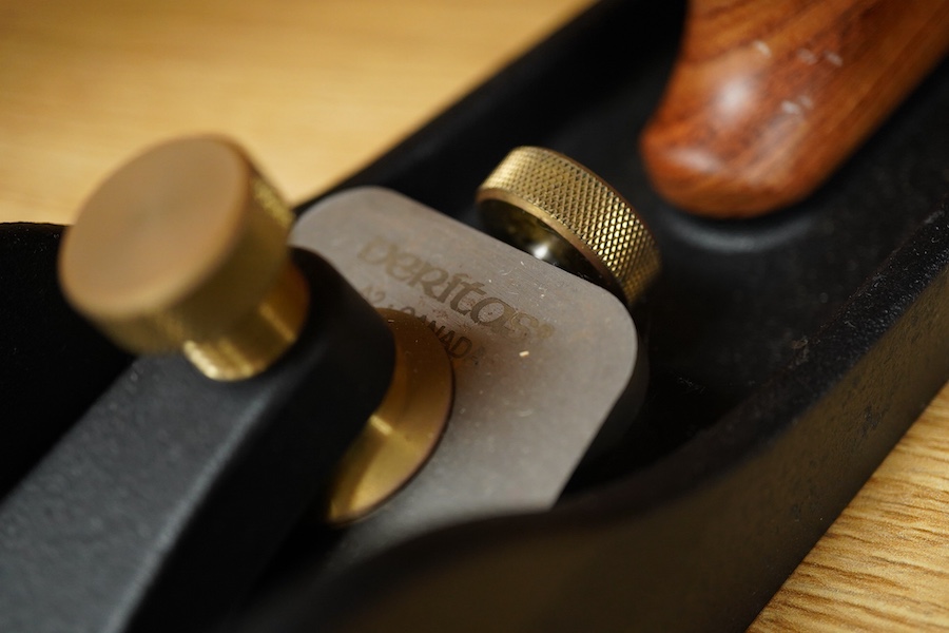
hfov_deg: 43.6
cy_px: 316
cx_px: 474
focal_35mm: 45
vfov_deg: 29.9
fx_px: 1186
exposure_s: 1/125
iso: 1250
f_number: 3.5
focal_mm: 30
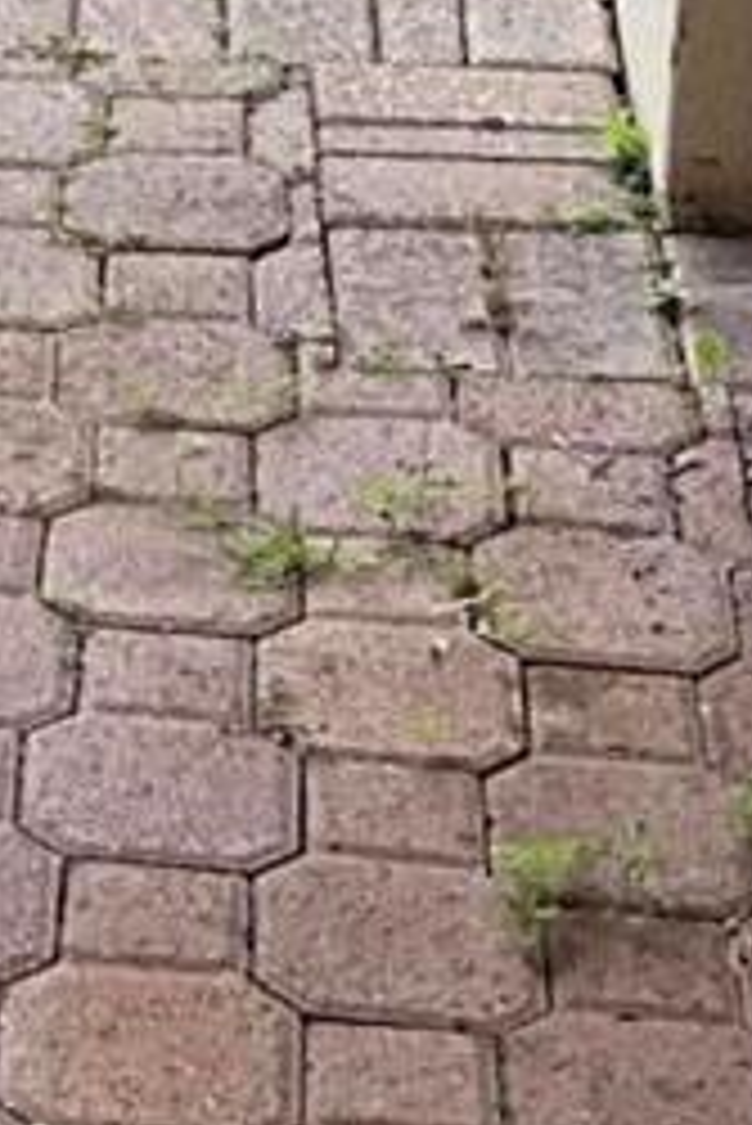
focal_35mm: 185
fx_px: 5788
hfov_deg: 7.4
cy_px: -1130
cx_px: -41
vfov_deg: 10.2
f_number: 1.8
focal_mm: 3
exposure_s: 1/439
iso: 25
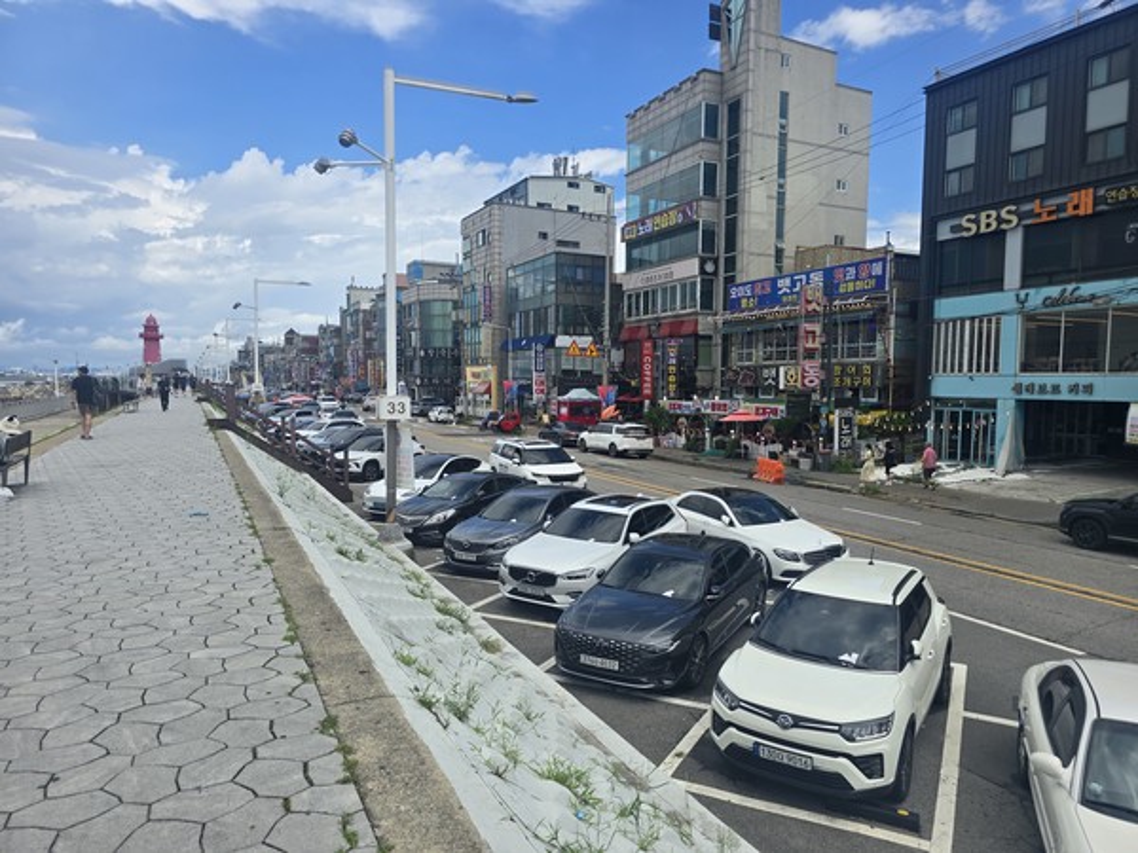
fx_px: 756
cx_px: 569
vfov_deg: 58.9
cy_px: 426
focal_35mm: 23
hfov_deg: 73.9
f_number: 1.7
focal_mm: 6.3
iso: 12
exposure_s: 1/1024
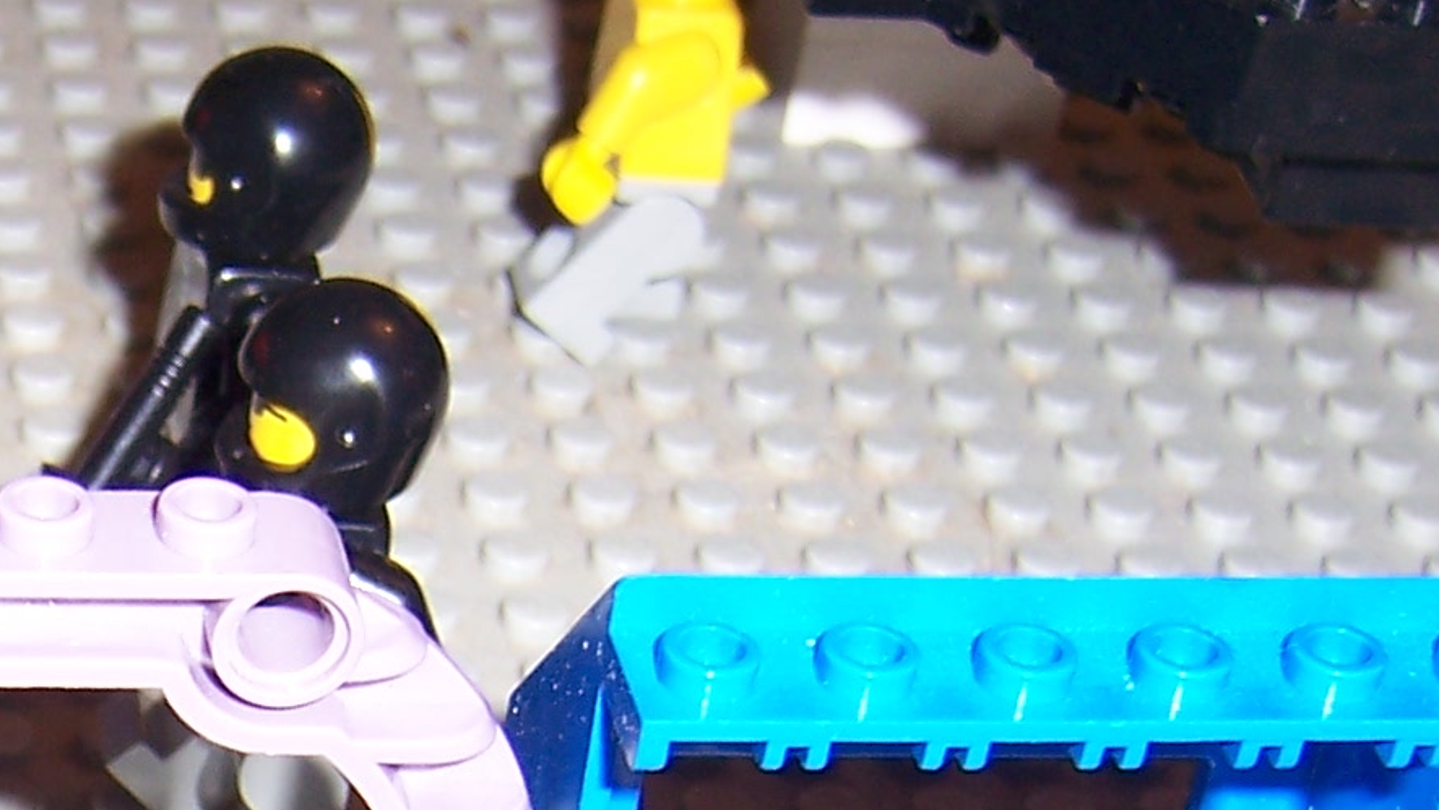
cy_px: 1253
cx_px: -281
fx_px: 4351
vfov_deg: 10.3
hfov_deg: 17.9
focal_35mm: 114
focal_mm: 6.2
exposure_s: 1/60
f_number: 2.8
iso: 80
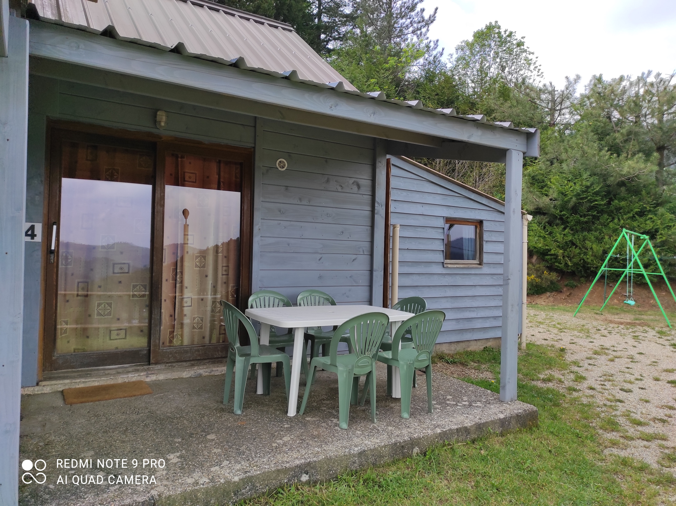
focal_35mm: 25
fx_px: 488
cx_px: 338
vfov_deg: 54.8
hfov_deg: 69.4
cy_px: 253
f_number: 1.89
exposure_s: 1/1094
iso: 100
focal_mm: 5.43
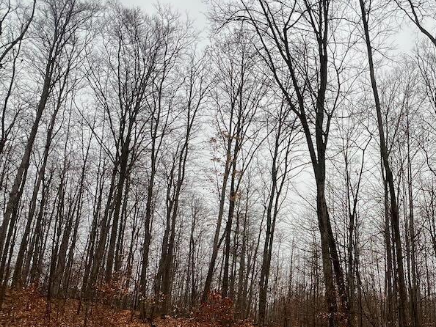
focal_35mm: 28
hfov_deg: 57.5
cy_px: 243
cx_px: 363
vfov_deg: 48.0
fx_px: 353
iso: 64
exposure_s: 1/99
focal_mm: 1.57
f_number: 1.8
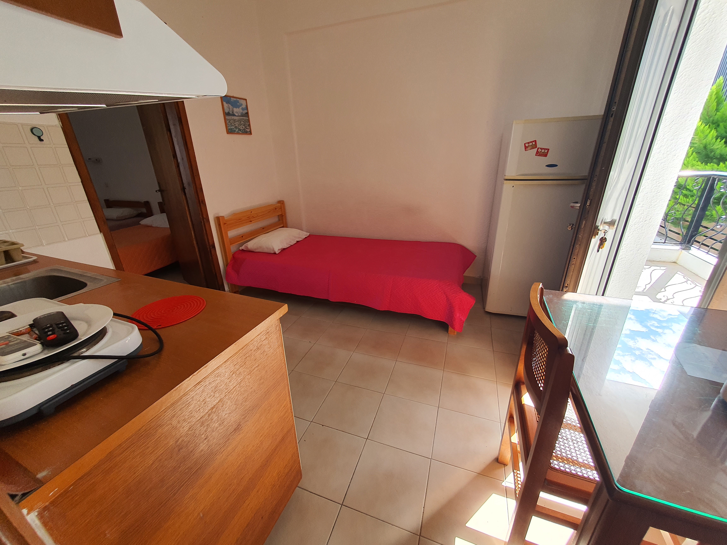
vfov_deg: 89.9
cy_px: 272
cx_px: 364
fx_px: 273
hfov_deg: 106.2
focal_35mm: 13
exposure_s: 1/100
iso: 50
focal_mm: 1.8
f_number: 2.2
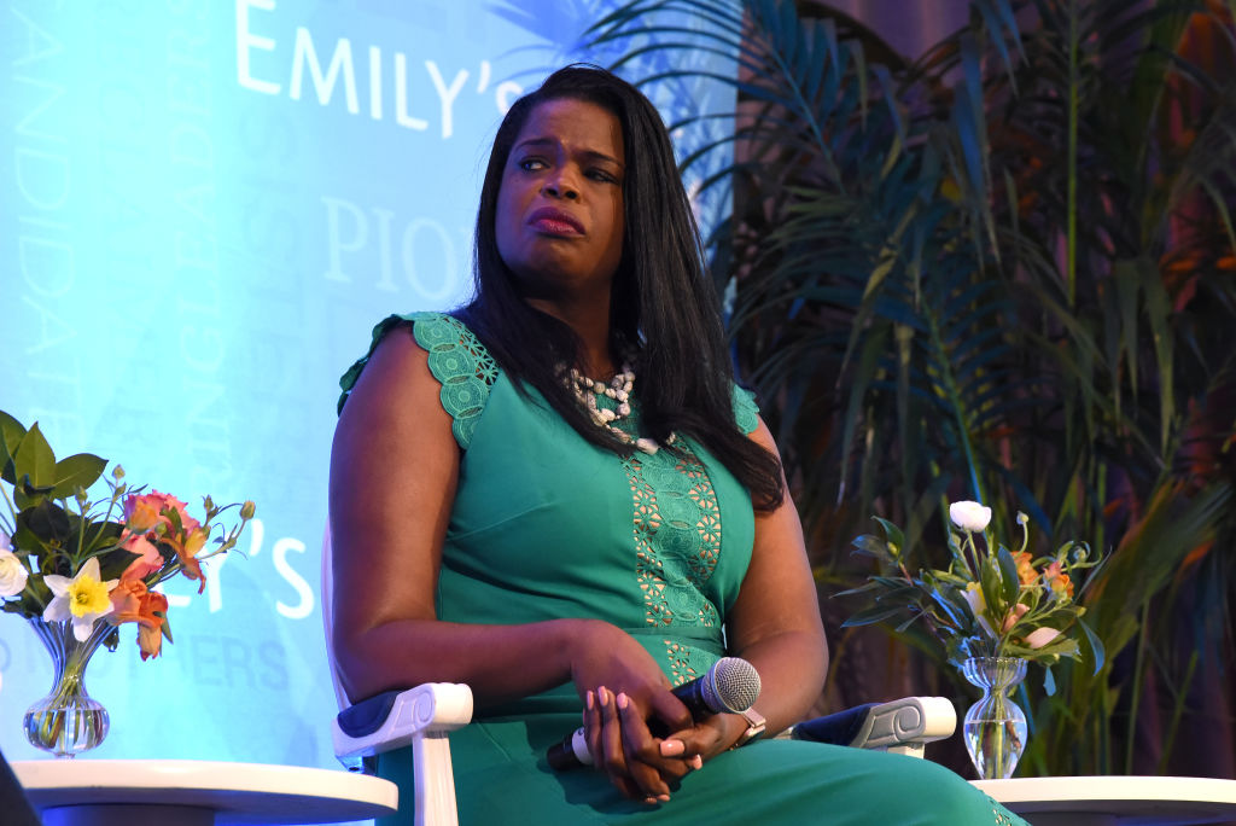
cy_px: 413
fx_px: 3607
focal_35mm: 105
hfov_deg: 19.4
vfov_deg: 13.1
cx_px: 618
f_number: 6.3
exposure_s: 1/100
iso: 3200
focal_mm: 105
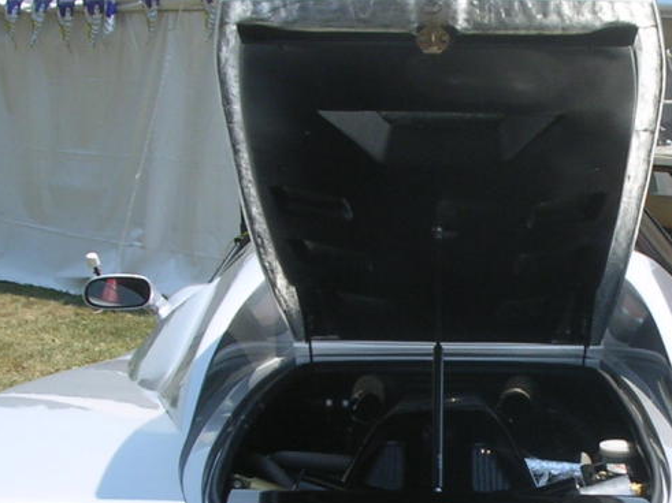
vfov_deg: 14.2
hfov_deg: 18.9
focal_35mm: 103
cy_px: 431
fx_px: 1999
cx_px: 527
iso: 100
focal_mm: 7.1
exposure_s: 1/195
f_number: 6.1
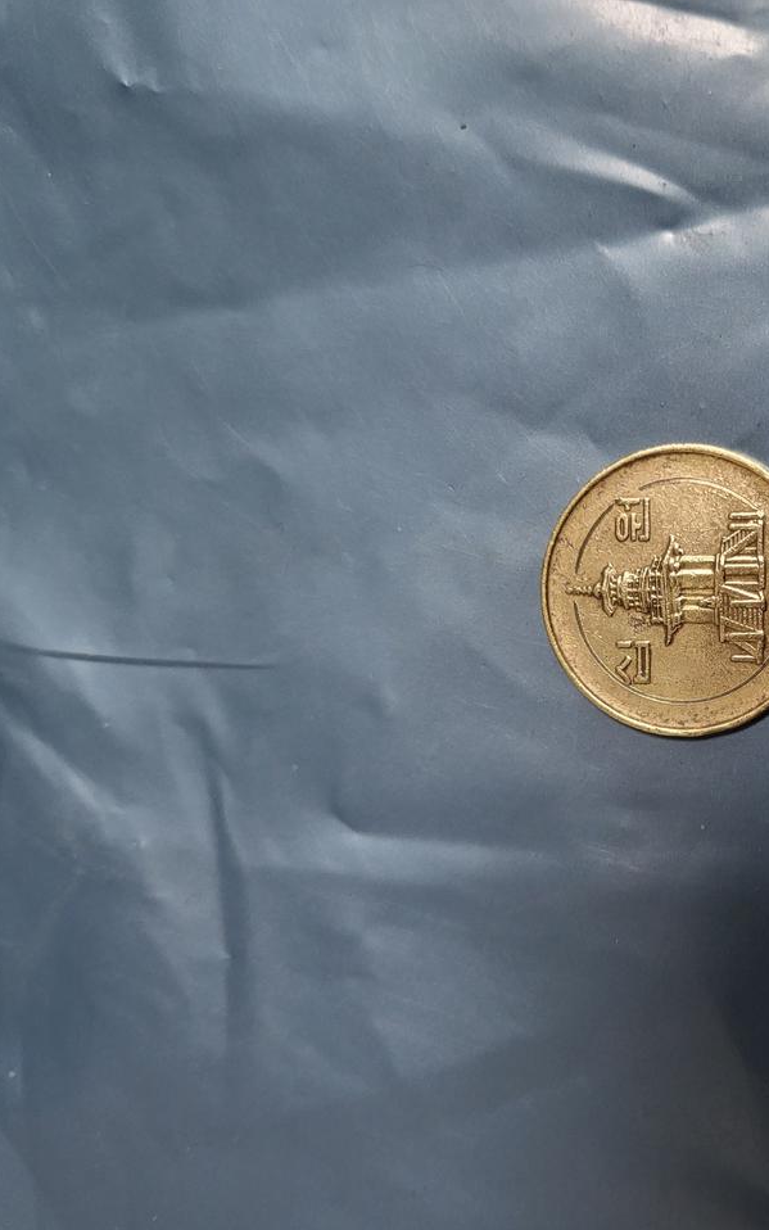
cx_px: 691
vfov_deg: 56.7
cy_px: 615
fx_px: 1140
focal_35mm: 34
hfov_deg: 35.1
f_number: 1.8
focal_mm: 5
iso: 250
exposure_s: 1/120
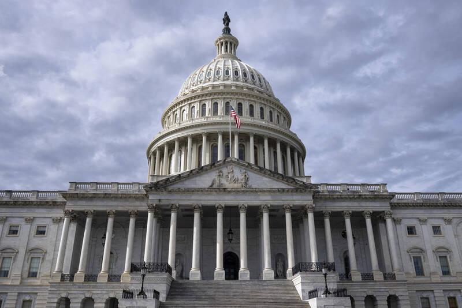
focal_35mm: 27
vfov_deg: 48.0
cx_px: 231
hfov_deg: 67.4
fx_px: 347
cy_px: 154
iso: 200
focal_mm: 18
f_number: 9
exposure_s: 1/640
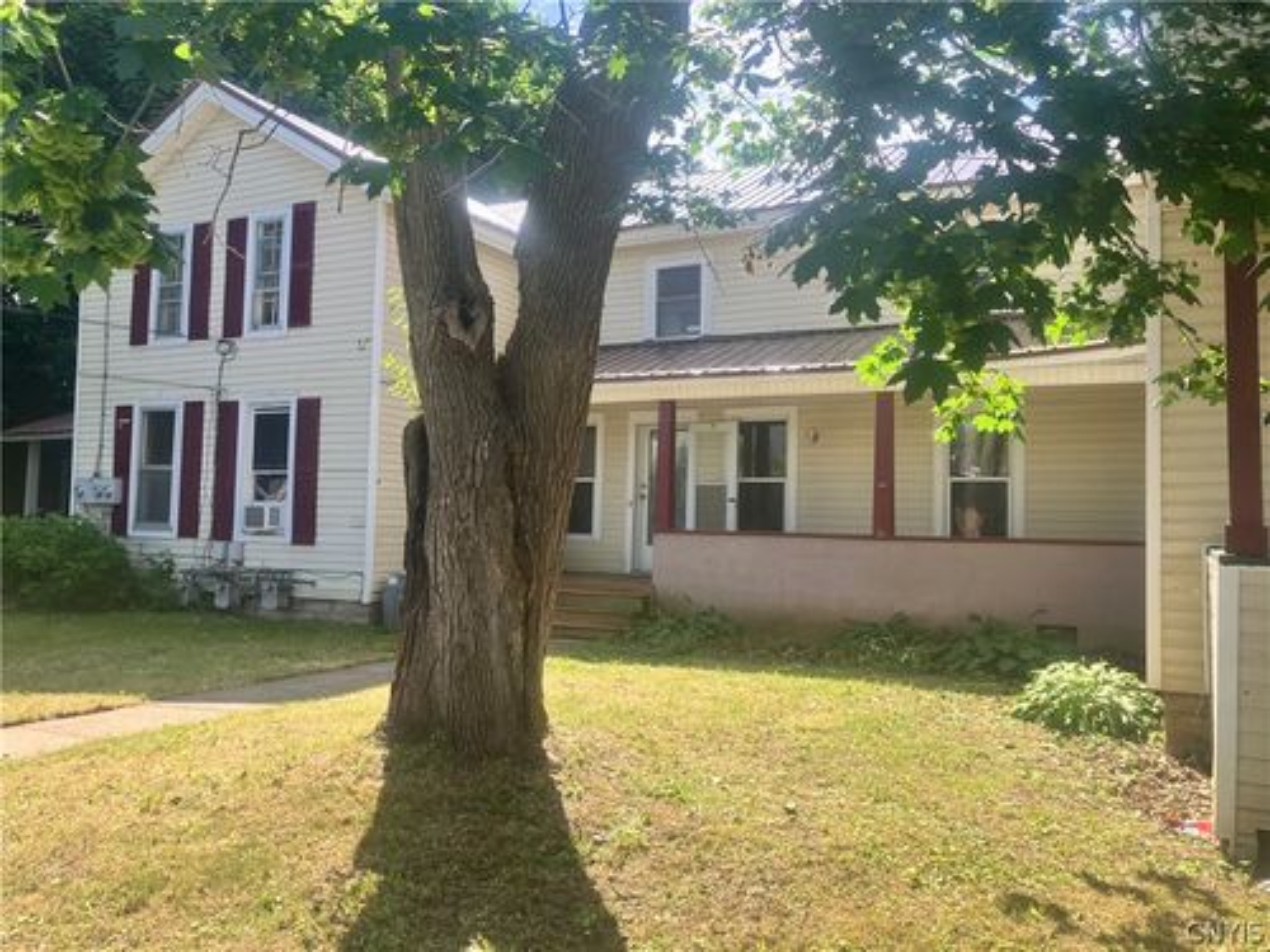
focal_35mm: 28
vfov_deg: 49.7
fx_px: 1027
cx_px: 635
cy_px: 476
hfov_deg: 63.4
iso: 32
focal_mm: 3.99
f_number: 1.8
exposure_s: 1/736
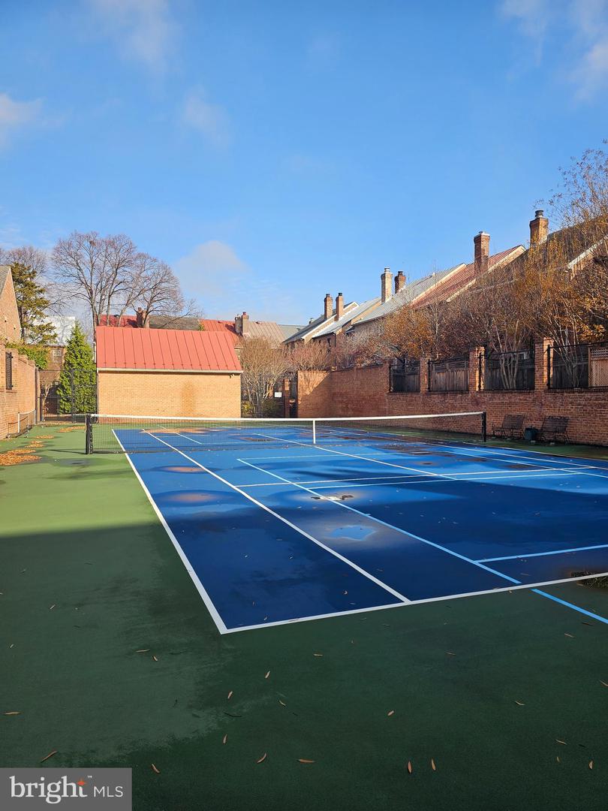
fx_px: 539
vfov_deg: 73.9
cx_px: 304
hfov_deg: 58.9
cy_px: 406
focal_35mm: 23
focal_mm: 6.3
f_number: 1.7
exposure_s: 1/490
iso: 10
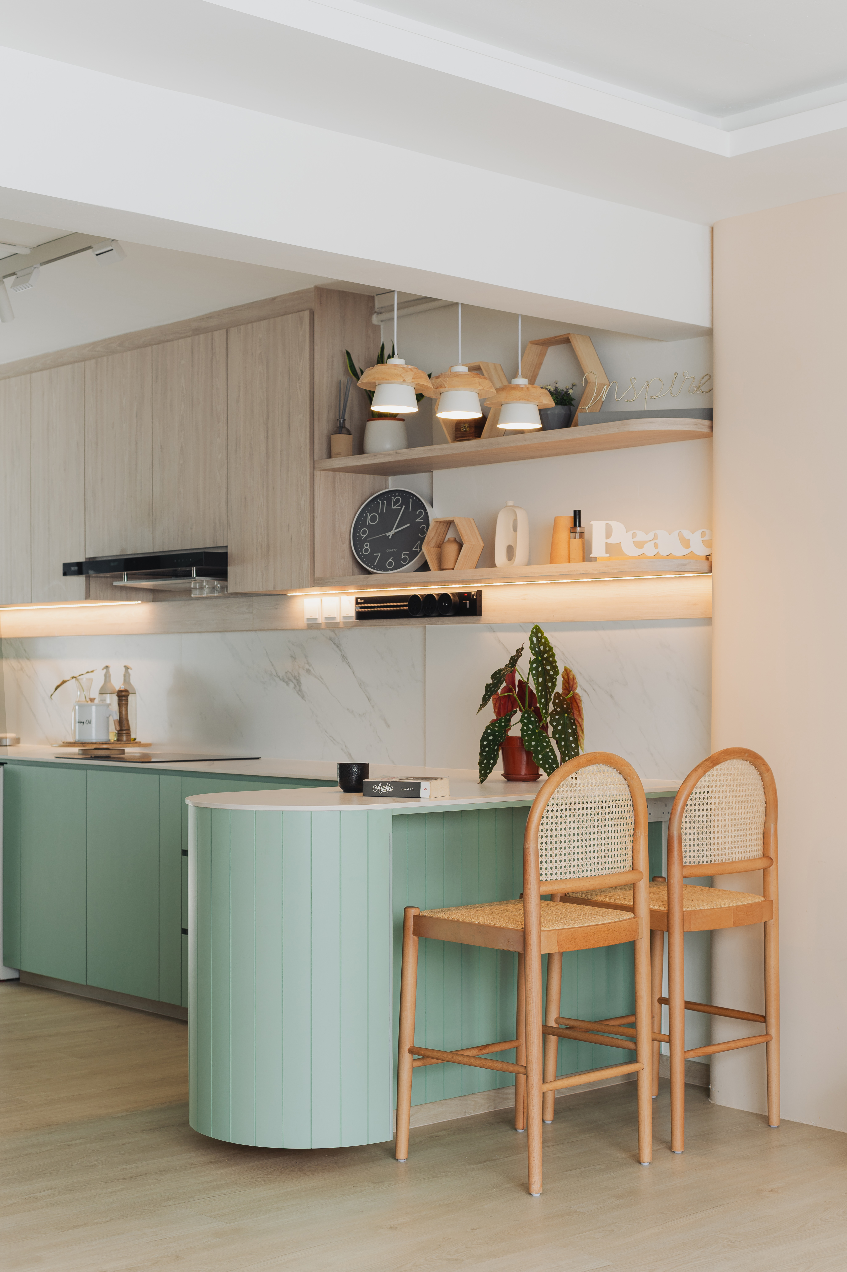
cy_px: 636
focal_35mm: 50
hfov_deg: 27.0
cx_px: 424
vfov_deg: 39.6
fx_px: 1767
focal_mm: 50
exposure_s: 1/2
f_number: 6.3
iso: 100
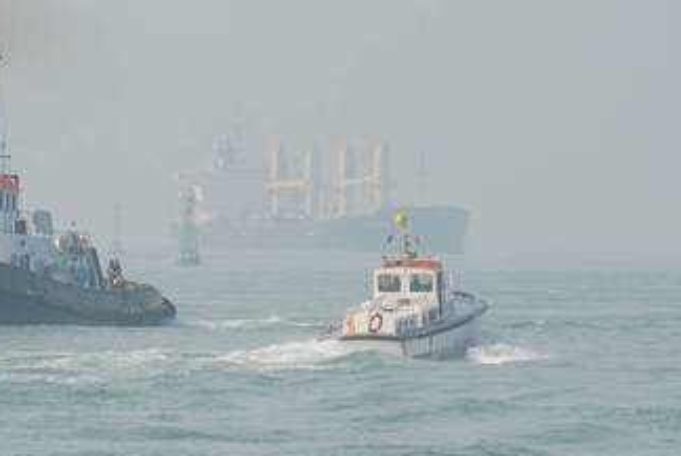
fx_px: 12275
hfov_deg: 3.2
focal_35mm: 648
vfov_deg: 2.1
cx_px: 107
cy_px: 122
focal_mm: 200
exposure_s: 1/320
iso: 100
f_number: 8
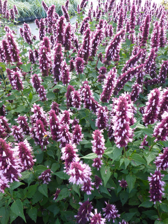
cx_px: 84
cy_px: 112
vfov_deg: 63.4
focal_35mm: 28
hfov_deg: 49.7
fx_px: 181
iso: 200
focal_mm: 4.9
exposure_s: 1/125
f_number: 3.3
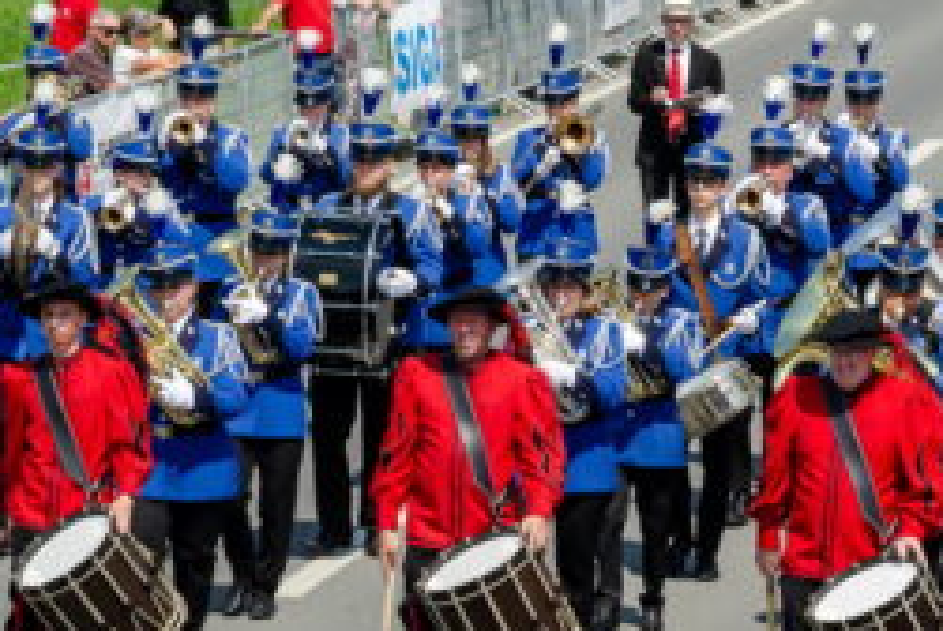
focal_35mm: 271
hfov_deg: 7.6
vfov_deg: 5.1
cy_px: 379
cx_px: 101
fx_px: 7107
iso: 160
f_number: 11
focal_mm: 70
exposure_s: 1/250
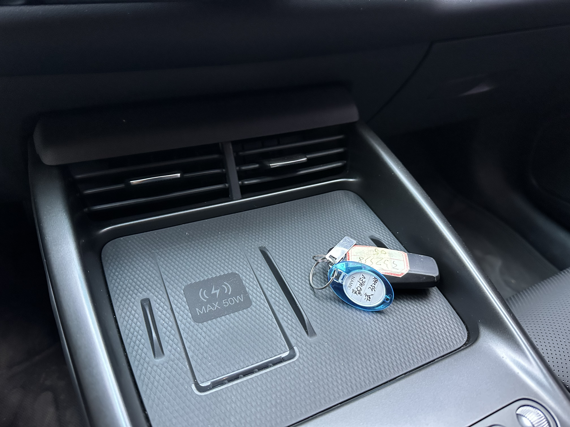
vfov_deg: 56.8
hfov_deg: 71.6
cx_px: 285
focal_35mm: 24
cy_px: 214
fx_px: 395
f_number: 1.78
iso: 800
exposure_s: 1/50
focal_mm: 6.86
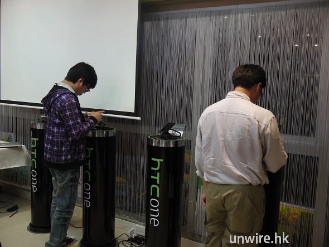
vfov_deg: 36.0
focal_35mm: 40
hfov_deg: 46.8
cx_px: 164
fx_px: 380
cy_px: 124
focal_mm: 20
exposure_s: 1/25
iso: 400
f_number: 4.2
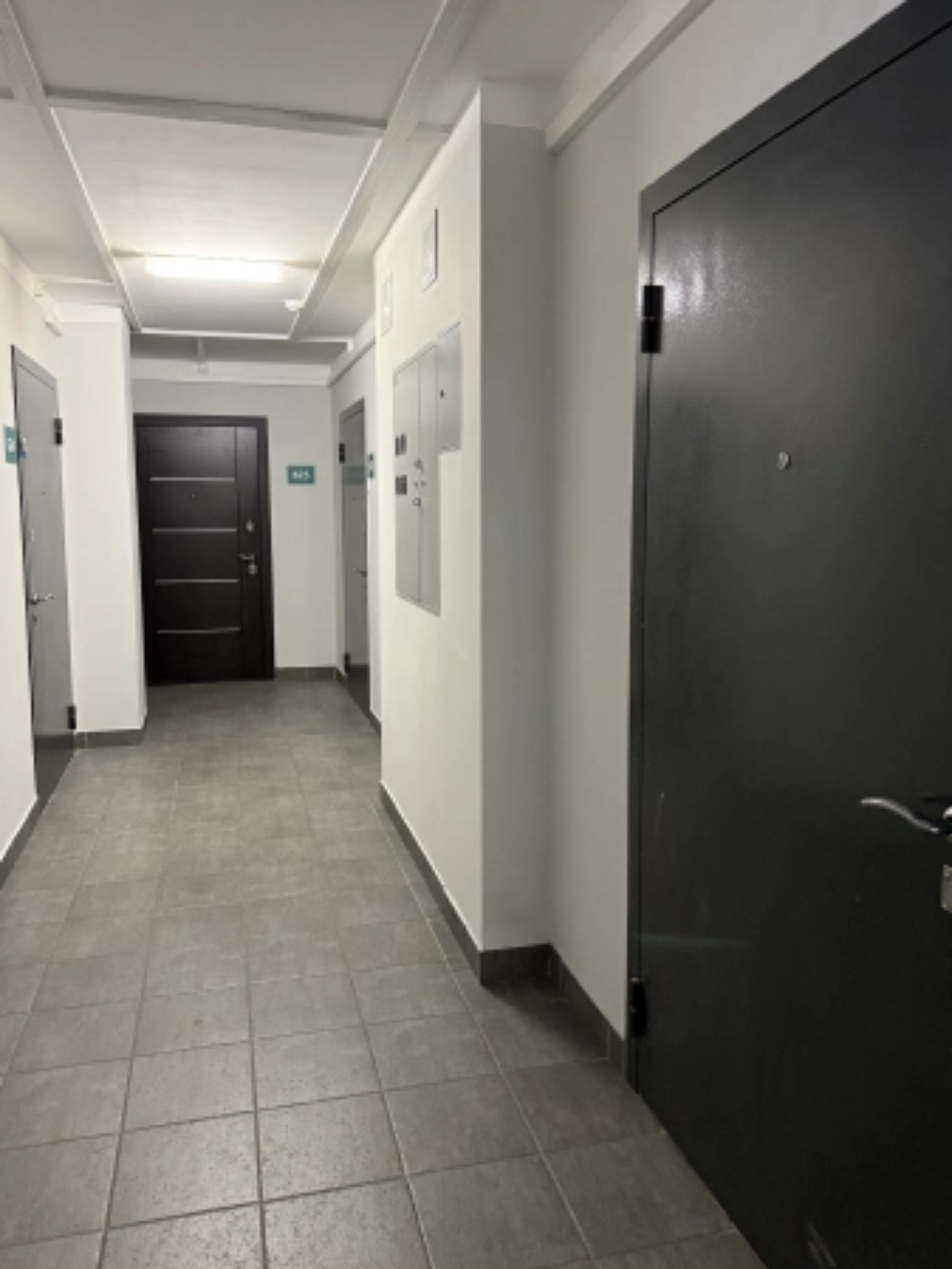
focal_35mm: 25
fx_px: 916
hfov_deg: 54.9
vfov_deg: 69.4
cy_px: 610
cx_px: 459
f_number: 1.78
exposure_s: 1/50
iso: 800
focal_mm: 6.76
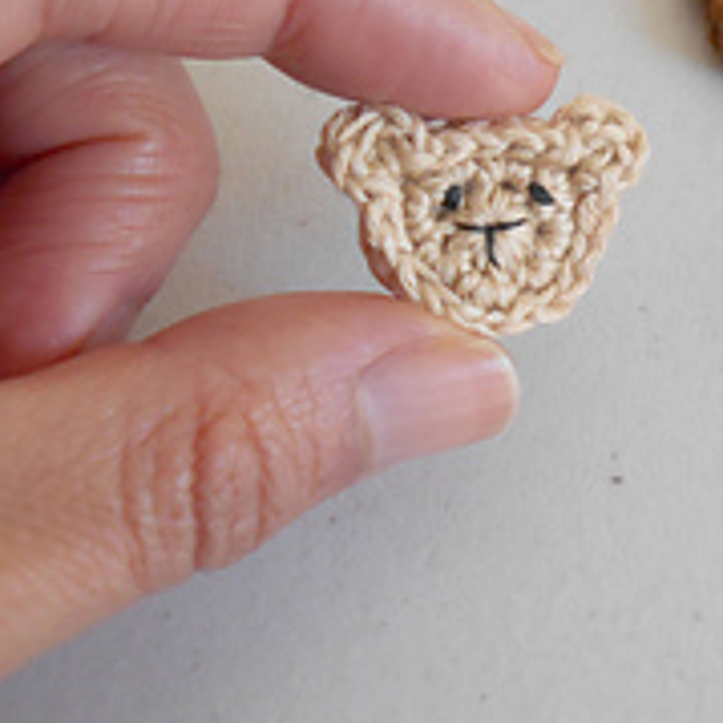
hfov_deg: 19.9
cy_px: 285
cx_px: 767
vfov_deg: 20.6
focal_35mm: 84
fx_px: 1985
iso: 140
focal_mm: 5.8
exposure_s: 1/30
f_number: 3.6
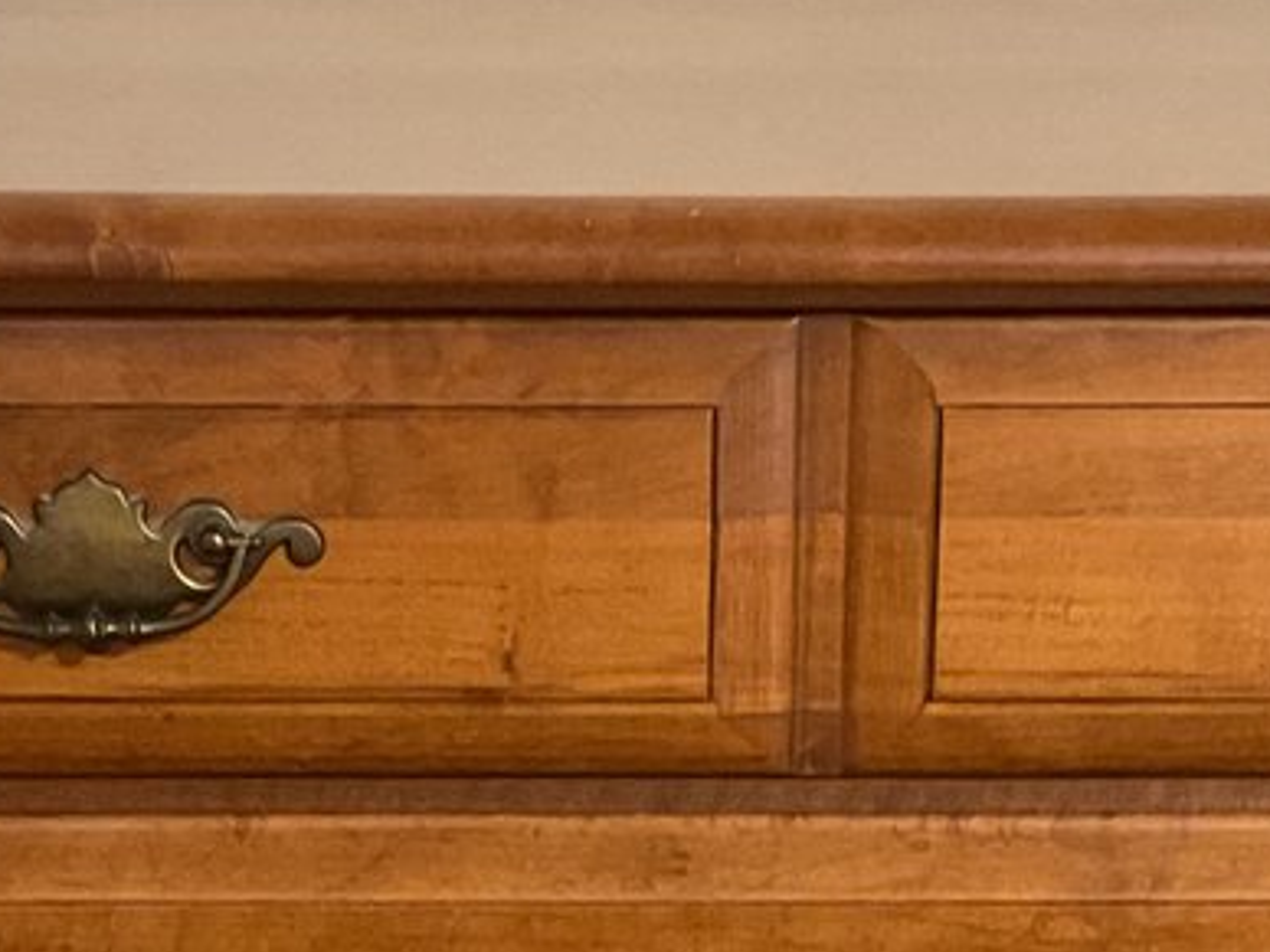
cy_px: 1212
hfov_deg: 17.4
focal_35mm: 113
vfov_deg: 12.7
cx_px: 597
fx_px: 4146
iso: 500
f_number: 1.8
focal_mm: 3
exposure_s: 1/20
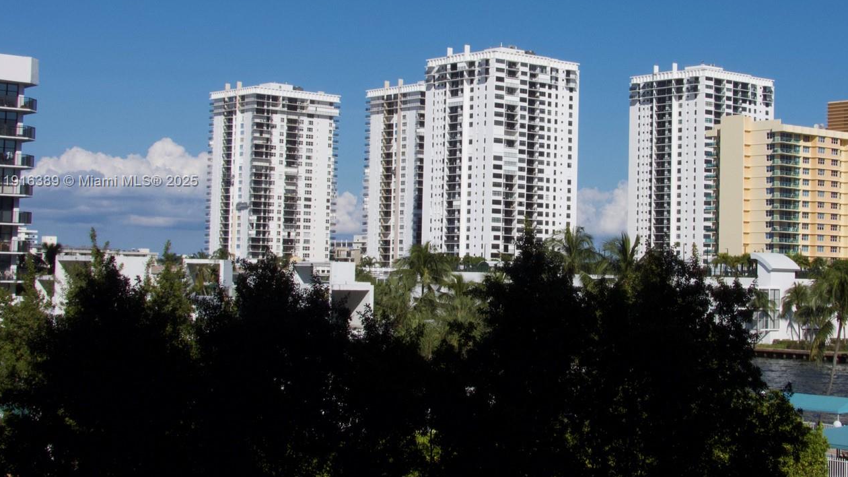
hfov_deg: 32.2
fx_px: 1461
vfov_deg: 18.5
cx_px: 521
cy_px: 182
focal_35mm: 65
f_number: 5.6
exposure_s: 1/2000
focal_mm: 8.5
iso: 200
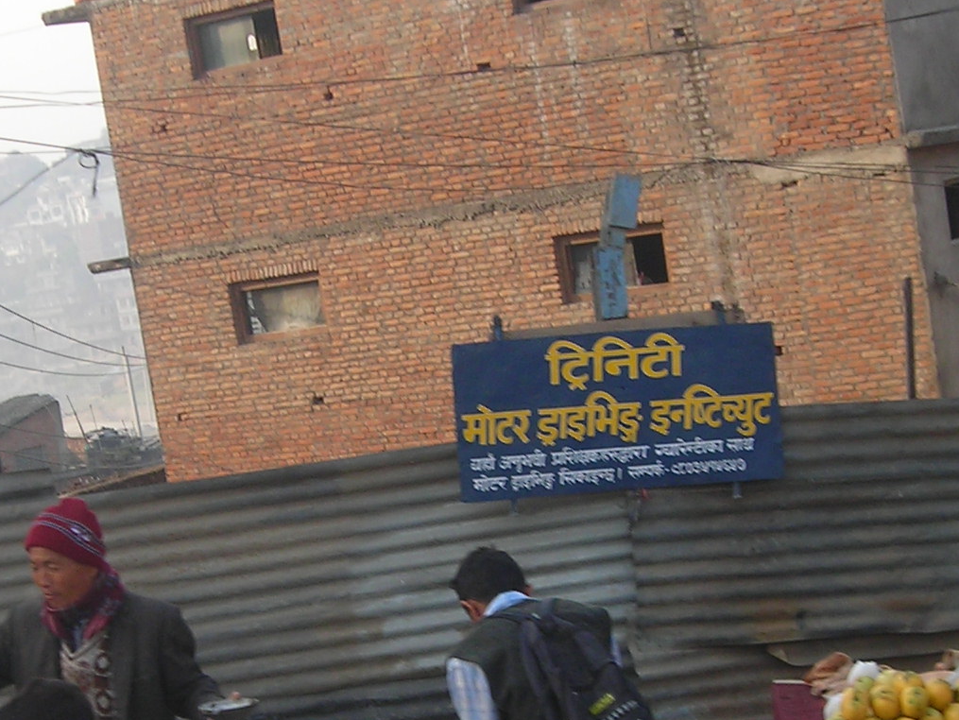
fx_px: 2688
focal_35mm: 97
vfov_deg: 15.2
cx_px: 385
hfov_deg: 20.2
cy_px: 539
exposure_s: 1/180
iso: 50
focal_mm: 6.3
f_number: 3.2
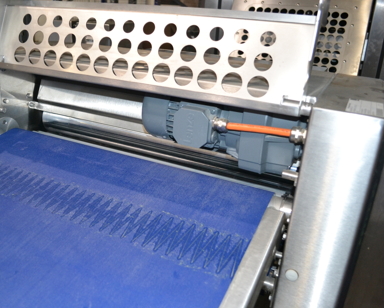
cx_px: 163
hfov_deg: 52.6
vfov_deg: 43.4
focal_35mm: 34
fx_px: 386
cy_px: 154
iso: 1400
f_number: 3.8
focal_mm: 20
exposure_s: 1/60
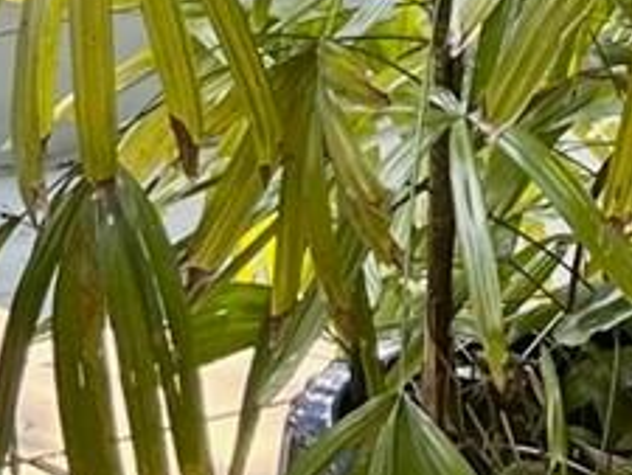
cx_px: 455
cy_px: -382
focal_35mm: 185
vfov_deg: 7.8
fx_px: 3379
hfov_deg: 10.7
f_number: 1.6
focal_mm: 5.1
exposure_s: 1/121
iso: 100
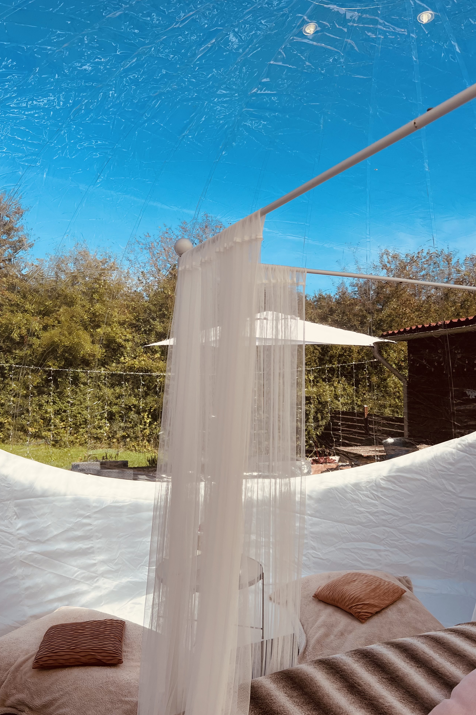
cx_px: 217
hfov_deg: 46.4
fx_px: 555
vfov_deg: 65.5
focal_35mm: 28
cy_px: 353
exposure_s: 1/3460
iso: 50
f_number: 1.5
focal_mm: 5.7
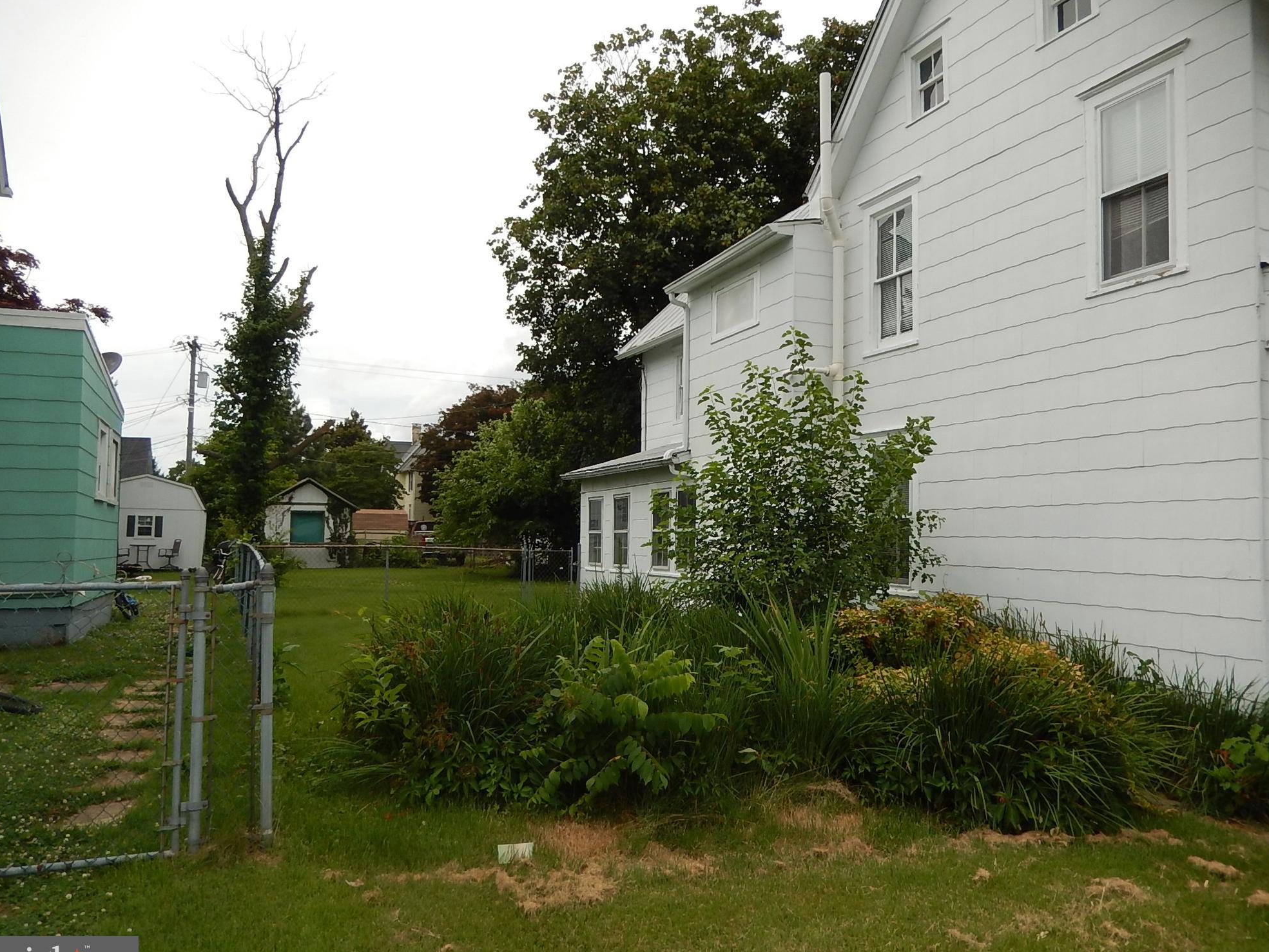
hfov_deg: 67.3
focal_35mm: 26
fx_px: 953
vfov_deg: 53.1
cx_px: 637
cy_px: 494
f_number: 3.4
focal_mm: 4.5
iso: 125
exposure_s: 1/800
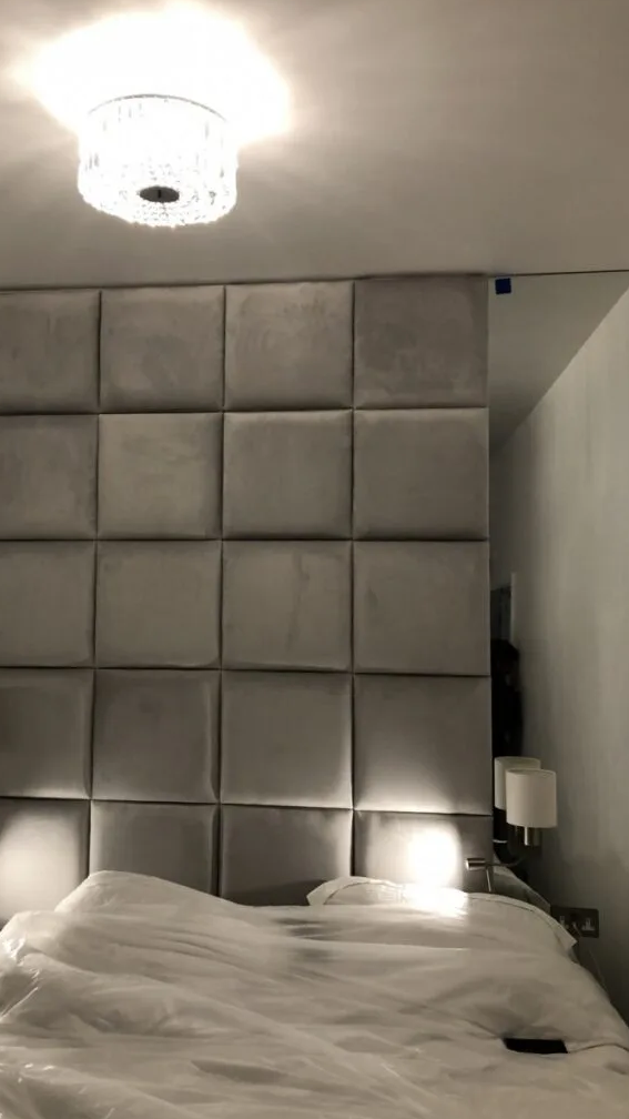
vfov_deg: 62.6
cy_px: 556
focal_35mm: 31
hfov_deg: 37.5
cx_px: 224
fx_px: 919
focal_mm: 3.99
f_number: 1.8
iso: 40
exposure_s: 1/33
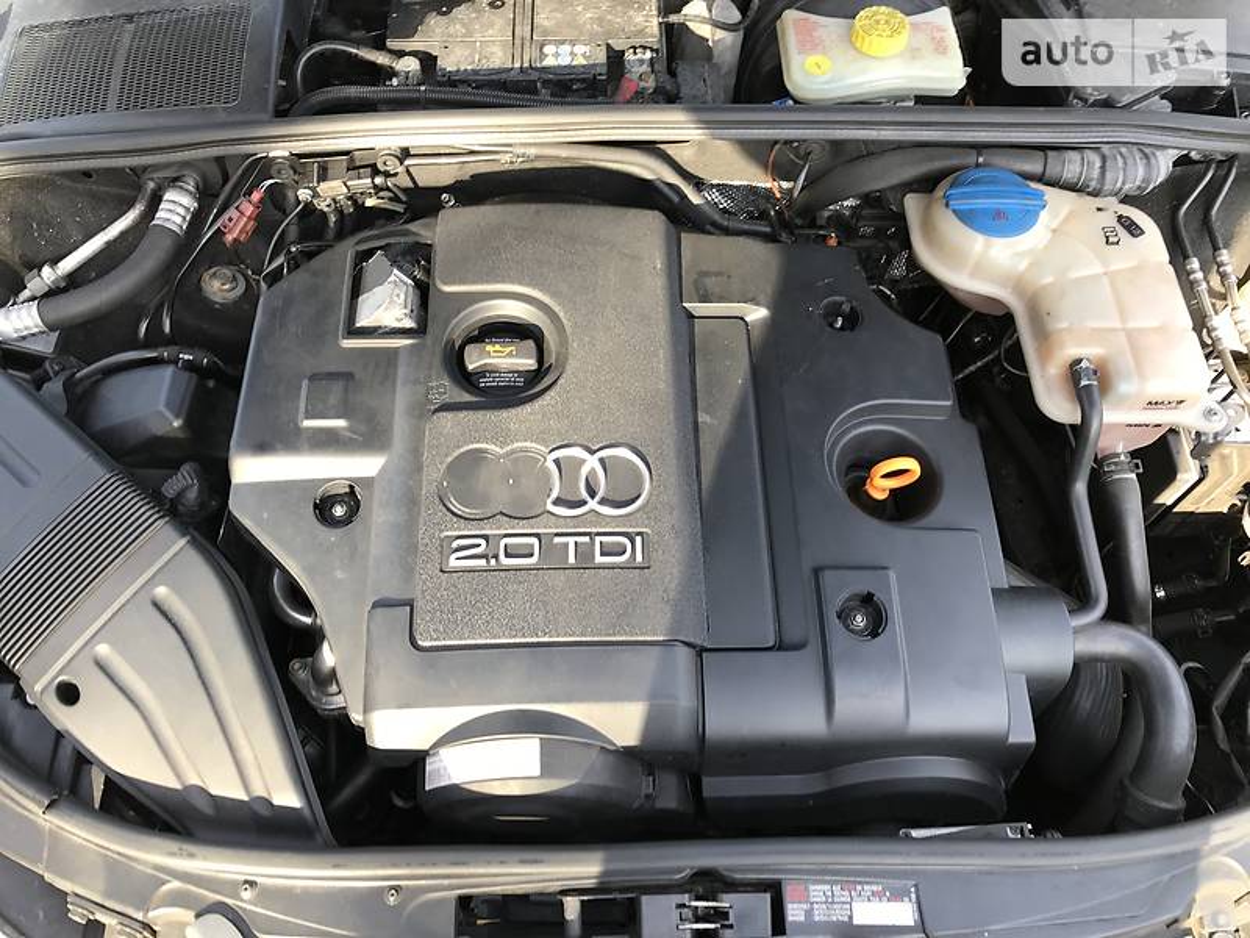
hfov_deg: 63.4
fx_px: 1011
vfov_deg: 49.7
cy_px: 469
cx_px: 625
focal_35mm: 28
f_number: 1.8
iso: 25
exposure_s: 1/90
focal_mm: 4
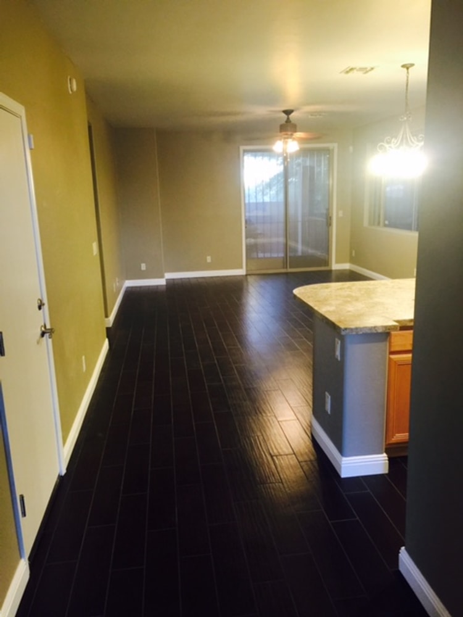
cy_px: 308
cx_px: 232
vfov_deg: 61.7
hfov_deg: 48.2
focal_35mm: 29
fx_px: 517
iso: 100
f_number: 2.2
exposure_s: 1/10
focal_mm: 4.15
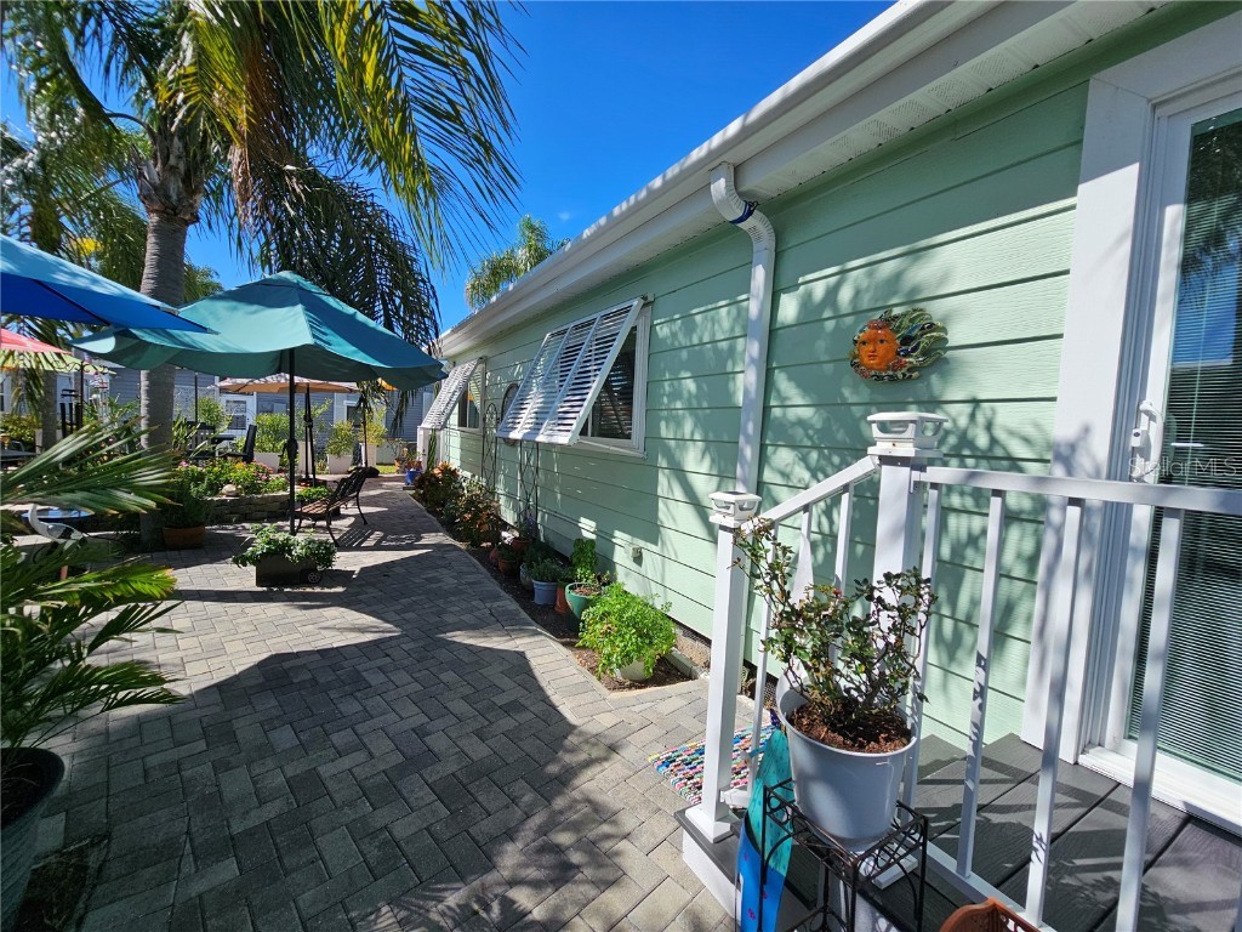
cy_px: 466
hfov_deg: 106.2
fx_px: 466
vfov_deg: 89.9
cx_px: 621
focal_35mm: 13
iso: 50
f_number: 2.2
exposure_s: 1/2404
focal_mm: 2.2
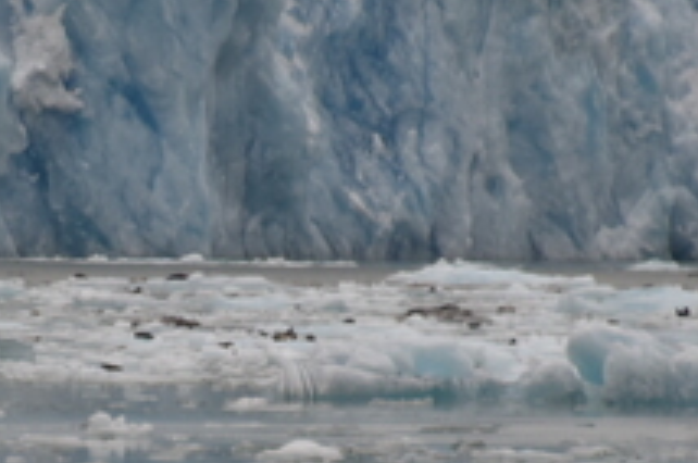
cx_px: 130
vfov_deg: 0.8
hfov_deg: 1.1
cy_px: 492
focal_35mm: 1797
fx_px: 34789
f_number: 5.6
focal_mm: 300
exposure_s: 1/640
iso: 720
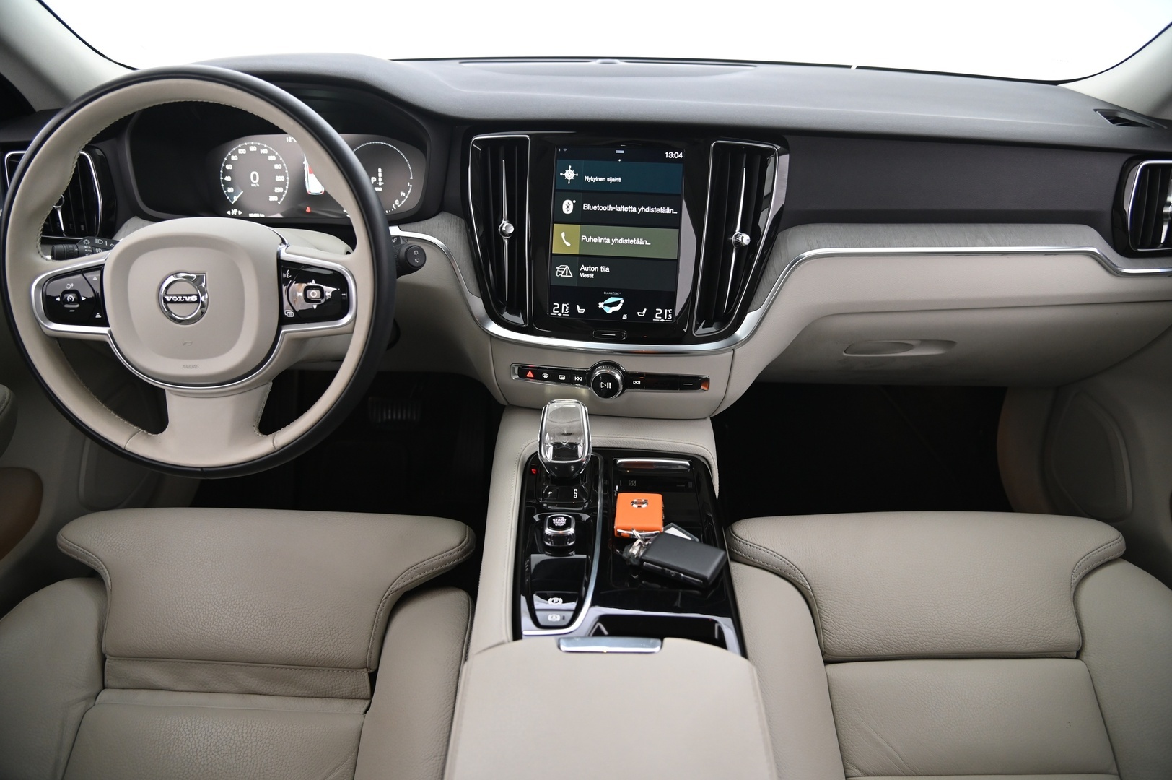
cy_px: 390
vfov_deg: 53.1
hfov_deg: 73.8
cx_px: 586
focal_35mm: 24
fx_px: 781
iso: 2000
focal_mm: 24
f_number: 4
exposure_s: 1/15
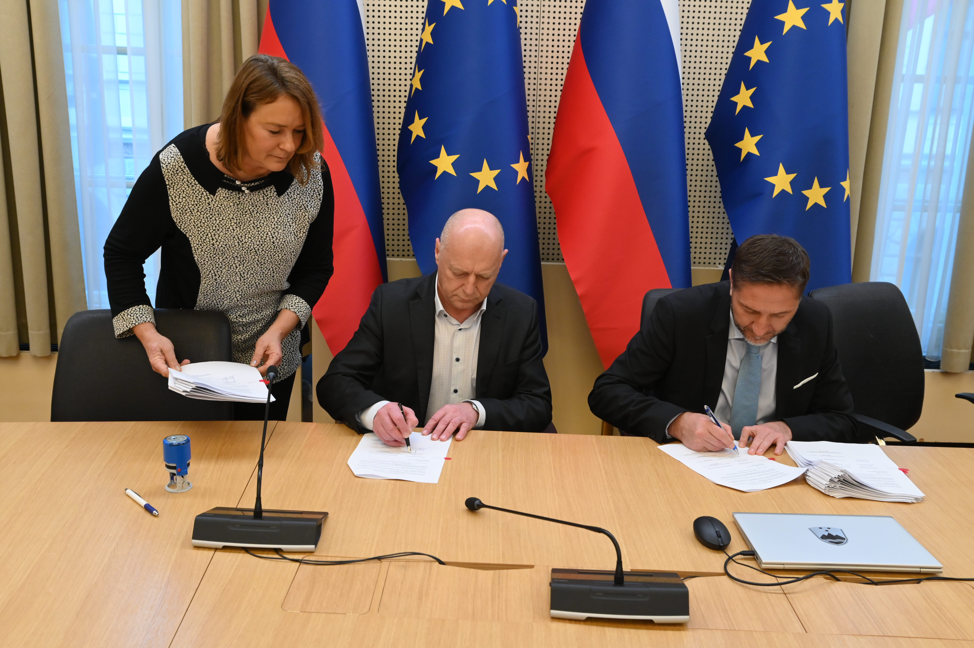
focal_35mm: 36
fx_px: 973
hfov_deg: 53.2
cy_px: 324
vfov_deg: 36.8
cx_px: 487
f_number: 6.3
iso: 3200
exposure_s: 1/160
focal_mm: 36
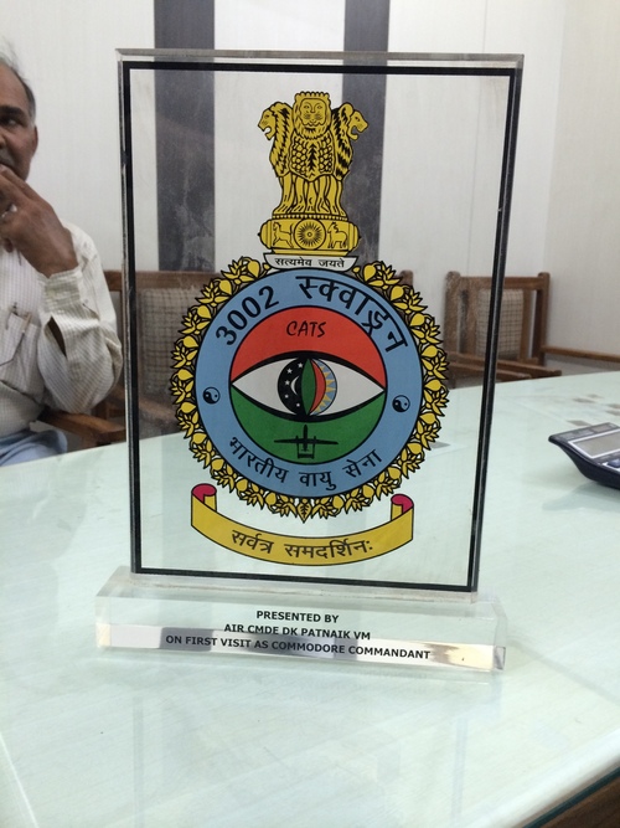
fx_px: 717
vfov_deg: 60.0
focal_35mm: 30
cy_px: 414
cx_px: 310
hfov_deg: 46.8
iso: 200
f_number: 2.2
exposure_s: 1/33
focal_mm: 4.12
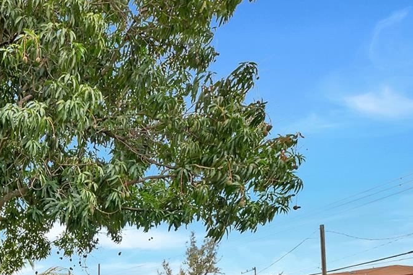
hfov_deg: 40.8
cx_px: -57
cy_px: 320
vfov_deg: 31.6
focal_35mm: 36
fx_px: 413
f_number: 8
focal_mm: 10
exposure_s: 1/125
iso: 100
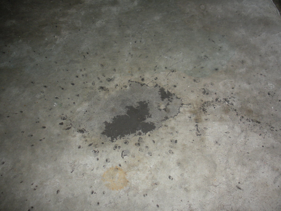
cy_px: 106
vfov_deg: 40.7
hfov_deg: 52.6
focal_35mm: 35
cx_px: 140
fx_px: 284
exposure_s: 1/60
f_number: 3.5
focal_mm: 6.3
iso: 200
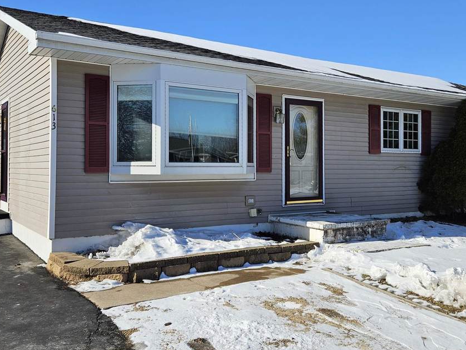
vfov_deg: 40.7
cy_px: 168
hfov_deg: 52.4
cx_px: 267
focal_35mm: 35
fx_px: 471
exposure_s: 1/2866
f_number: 1.8
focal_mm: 5.4
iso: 25
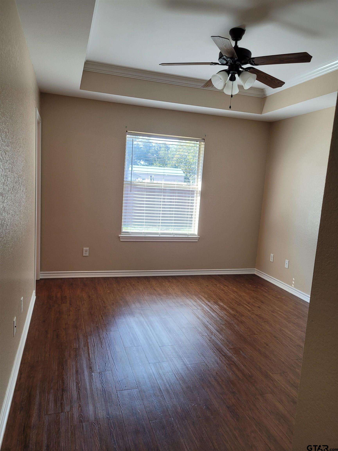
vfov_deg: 67.3
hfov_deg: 53.1
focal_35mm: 26
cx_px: 169
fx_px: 338
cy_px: 226
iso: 100
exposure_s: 1/120
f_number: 1.8
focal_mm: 5.4
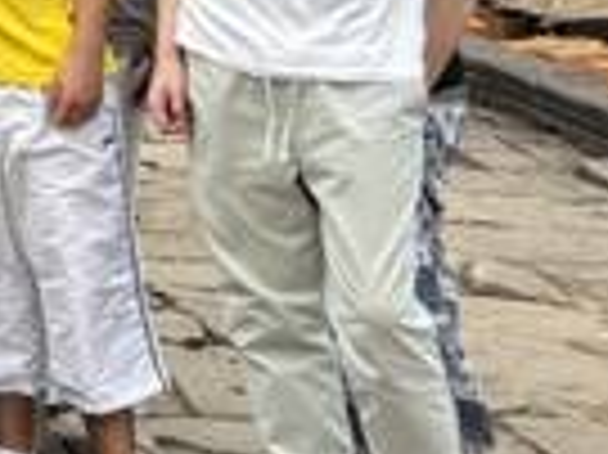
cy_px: -306
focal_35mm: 154
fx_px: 2702
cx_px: -905
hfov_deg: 10.7
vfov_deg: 9.3
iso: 50
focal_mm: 5.96
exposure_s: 1/1458
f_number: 1.6
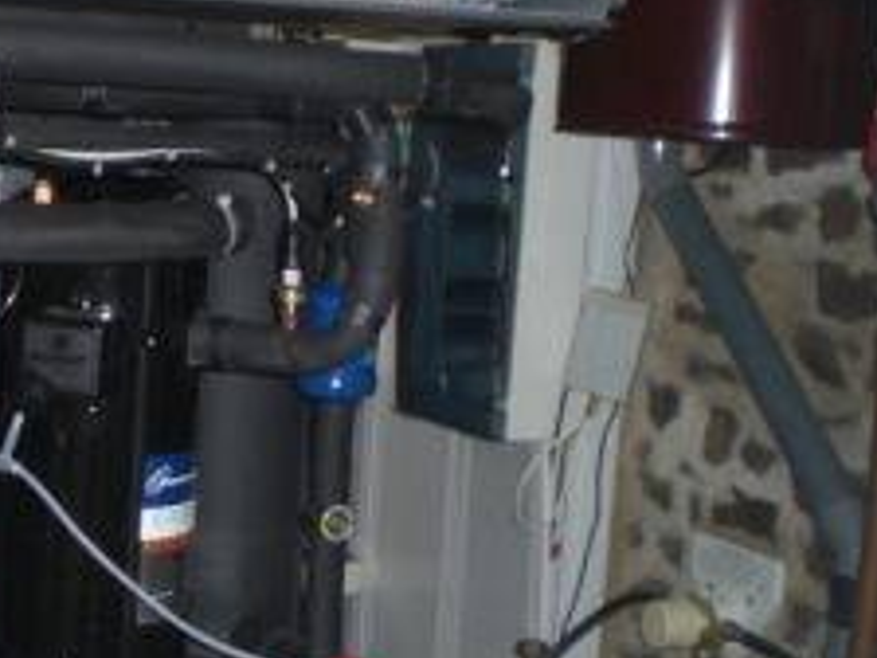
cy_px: 423
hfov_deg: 24.9
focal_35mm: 76
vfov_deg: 19.3
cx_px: 78
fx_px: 1925
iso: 200
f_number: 3.1
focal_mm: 6.3
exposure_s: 1/60
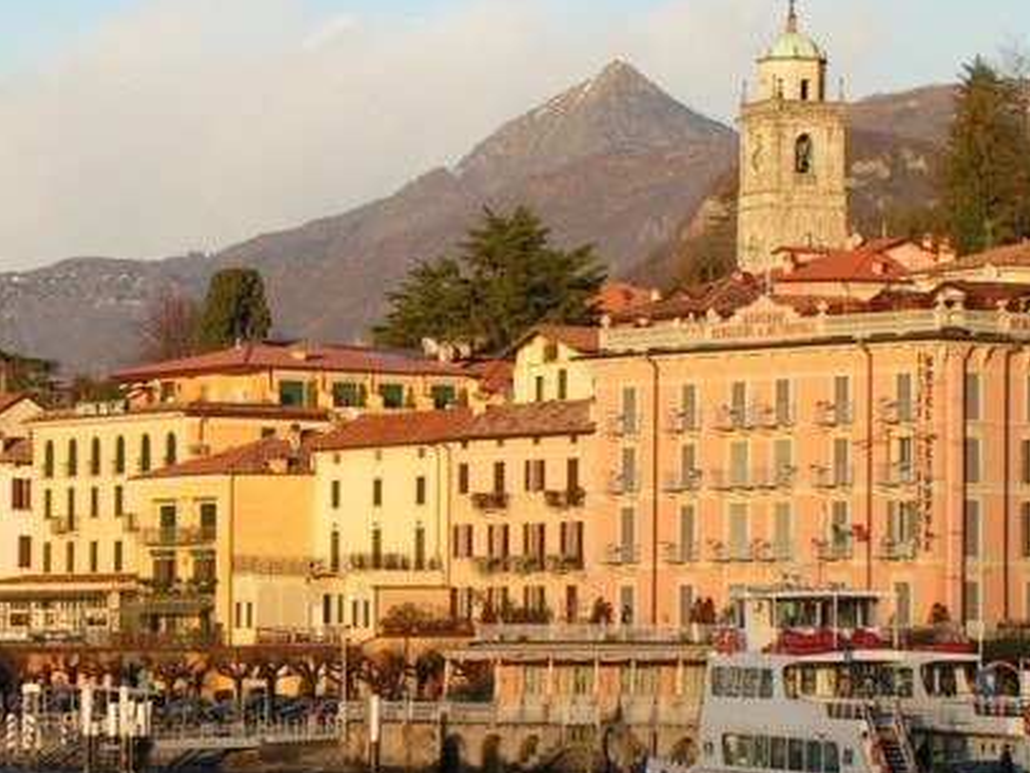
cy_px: 481
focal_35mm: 192
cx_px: 445
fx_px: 5715
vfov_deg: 7.7
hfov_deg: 10.3
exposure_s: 1/200
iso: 50
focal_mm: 12.7
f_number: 5
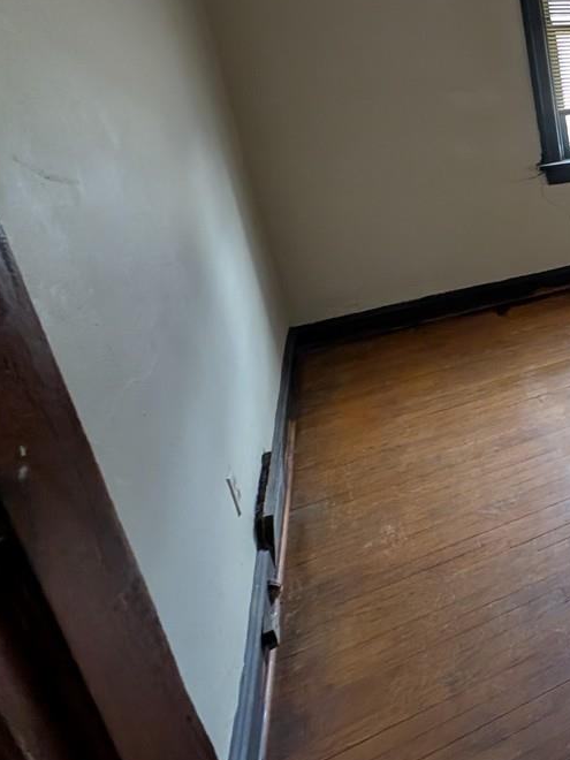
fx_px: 637
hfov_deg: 30.7
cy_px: 215
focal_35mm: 29
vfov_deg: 59.2
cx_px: 820
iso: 144
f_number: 1.95
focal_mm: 2.23
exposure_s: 1/31.7
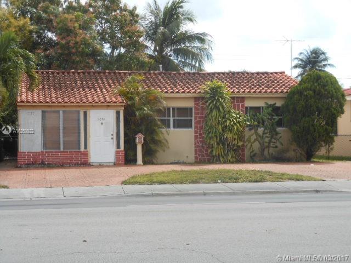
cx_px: 176
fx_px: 771
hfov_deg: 25.7
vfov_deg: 19.4
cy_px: 132
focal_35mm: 76
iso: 80
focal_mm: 13.6
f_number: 4.4
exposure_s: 1/320
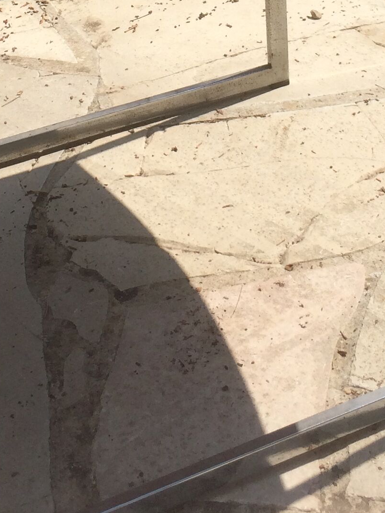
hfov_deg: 16.8
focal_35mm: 88
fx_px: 1305
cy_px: -110
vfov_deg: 20.7
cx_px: 211
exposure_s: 1/3425
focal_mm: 4.15
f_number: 2.2
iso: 32
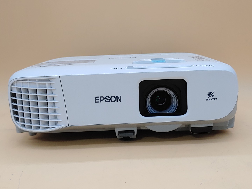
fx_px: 357
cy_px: 94
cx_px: 126
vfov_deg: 29.7
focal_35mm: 49
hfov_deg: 38.9
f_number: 1.8
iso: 50
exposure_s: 1/101
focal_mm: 4.36
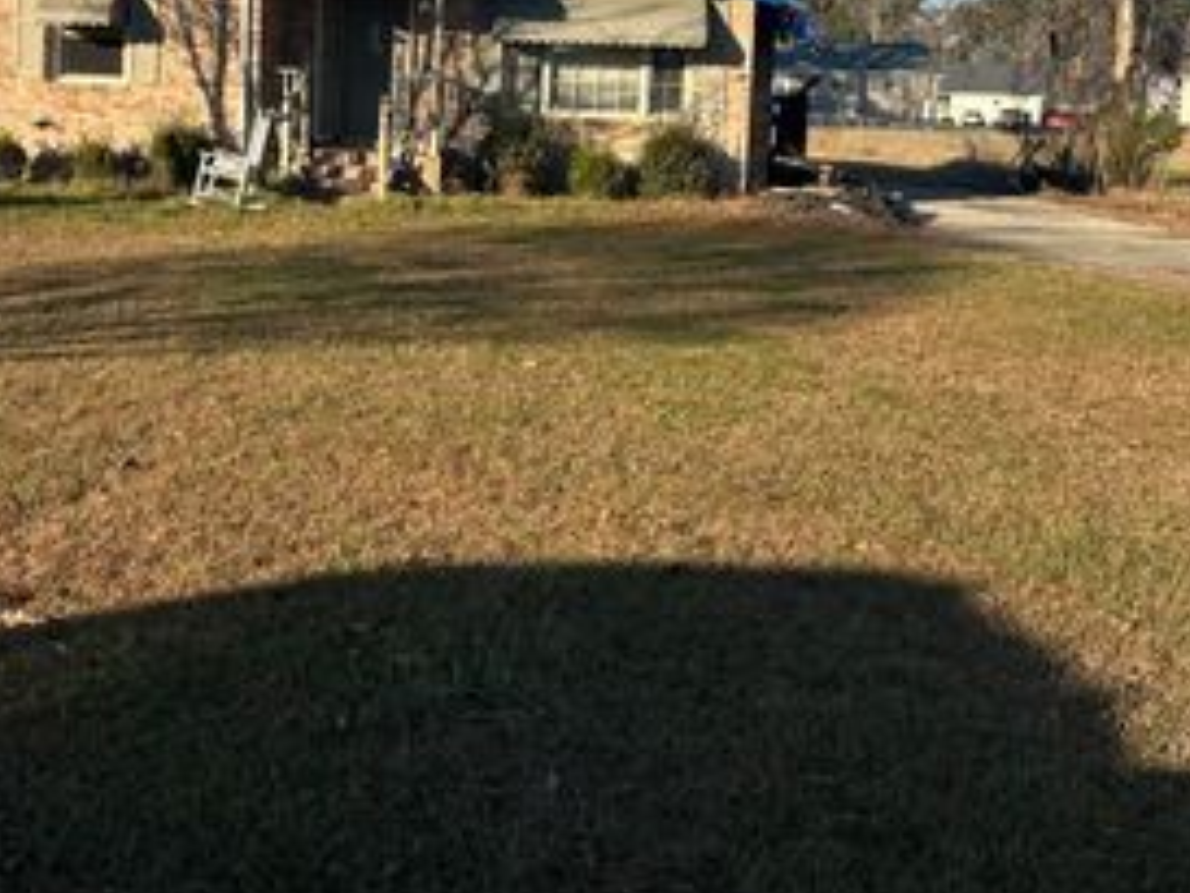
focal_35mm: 44
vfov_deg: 32.0
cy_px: 176
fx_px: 1513
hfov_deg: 42.5
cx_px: 423
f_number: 1.78
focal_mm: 6.86
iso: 80
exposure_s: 1/3247
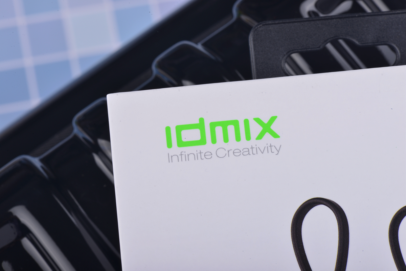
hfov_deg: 19.4
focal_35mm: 105
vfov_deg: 13.1
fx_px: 1185
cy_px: 136
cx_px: 203
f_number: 25
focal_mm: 105
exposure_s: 1/160
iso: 100
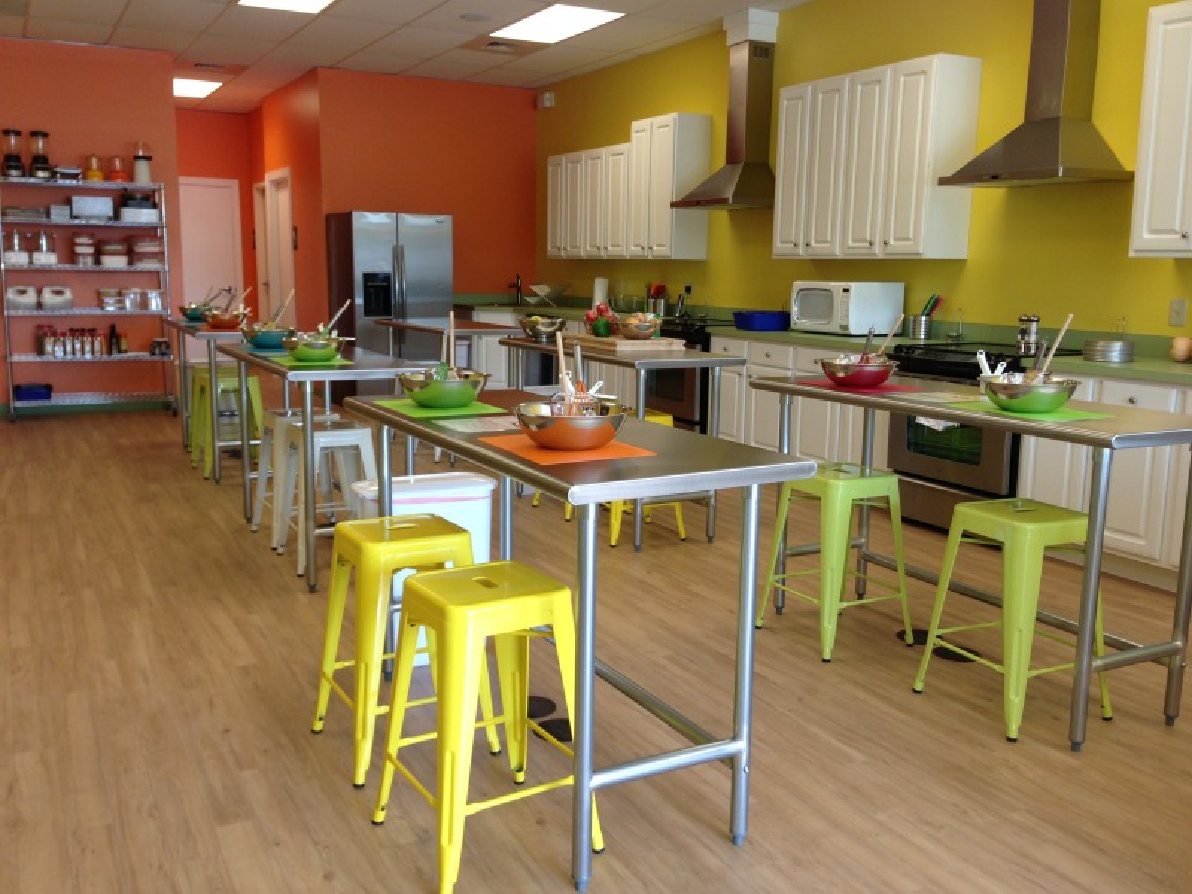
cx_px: 596
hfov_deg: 55.4
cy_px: 447
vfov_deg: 42.9
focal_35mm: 33
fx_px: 1136
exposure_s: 1/60
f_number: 2.4
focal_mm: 4.13
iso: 50
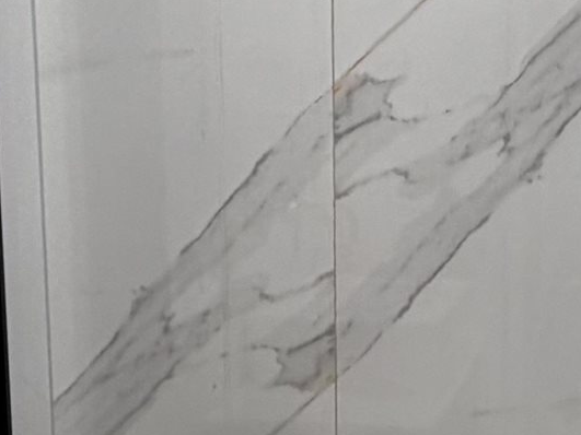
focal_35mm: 81
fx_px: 1359
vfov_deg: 18.2
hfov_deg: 23.1
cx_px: 592
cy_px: 291
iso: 160
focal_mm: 2.22
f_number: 2.2
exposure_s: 1/120
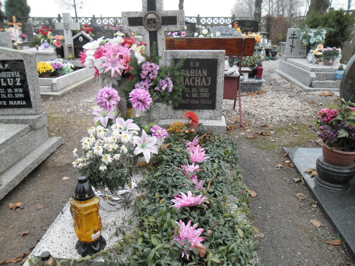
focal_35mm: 27
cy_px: 133
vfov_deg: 51.4
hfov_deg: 65.3
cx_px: 178
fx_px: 277
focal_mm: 4.9
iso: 80
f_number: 3.5
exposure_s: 1/125
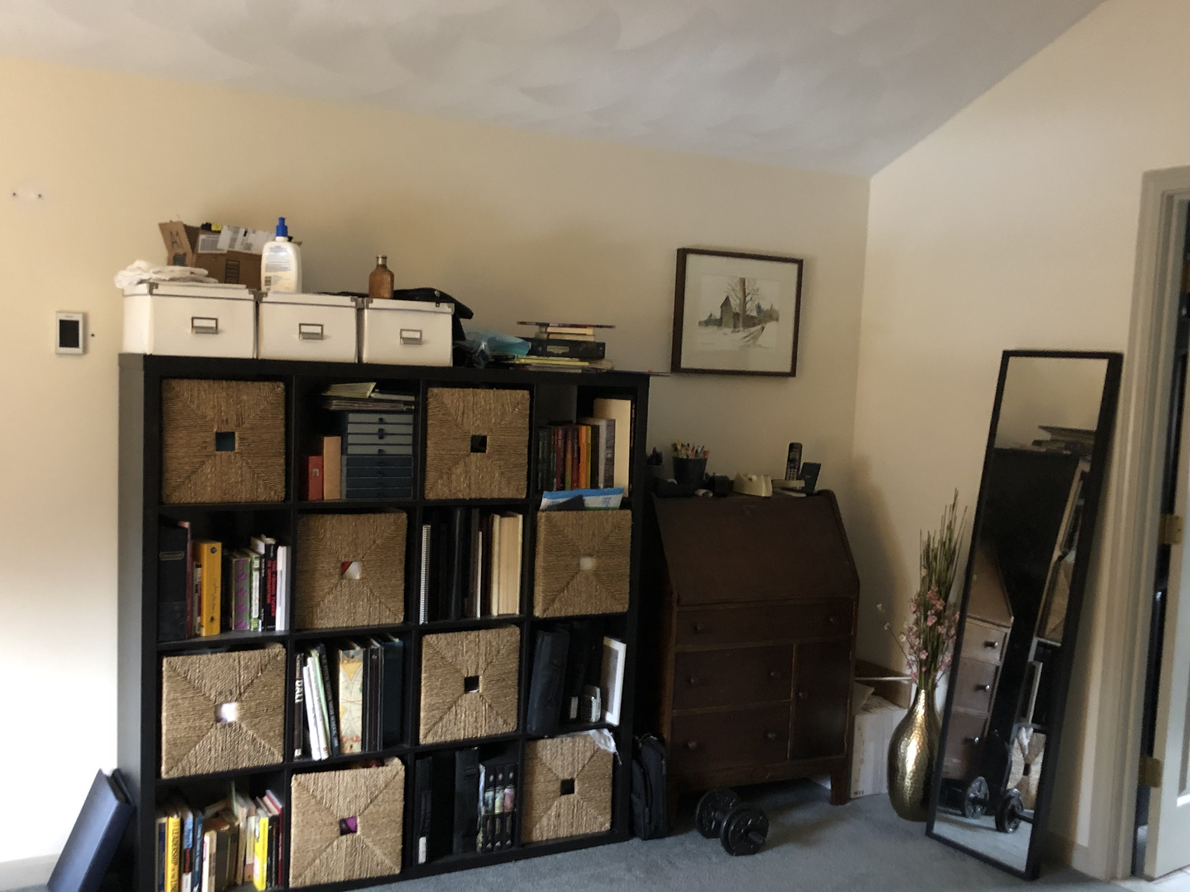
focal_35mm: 35
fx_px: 1203
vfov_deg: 40.6
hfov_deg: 52.6
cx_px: 572
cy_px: 506
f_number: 1.8
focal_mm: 3.99
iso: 80
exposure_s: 1/5
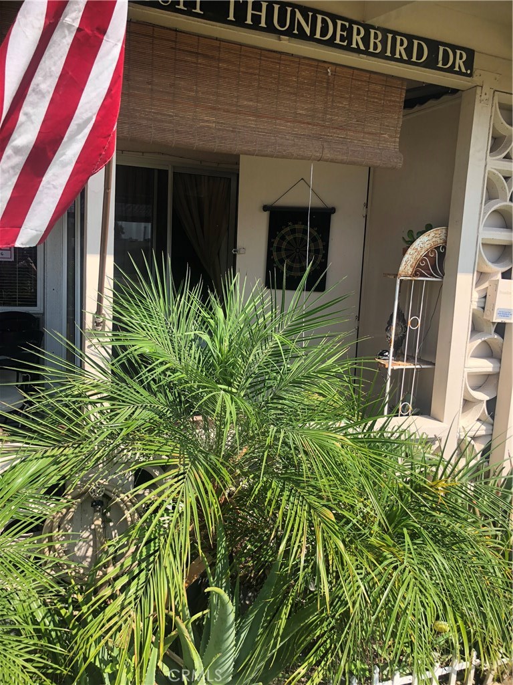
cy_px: 342
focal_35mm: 28
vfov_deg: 63.4
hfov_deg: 49.7
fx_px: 553
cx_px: 256
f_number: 1.8
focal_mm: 4
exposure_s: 1/657
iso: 20
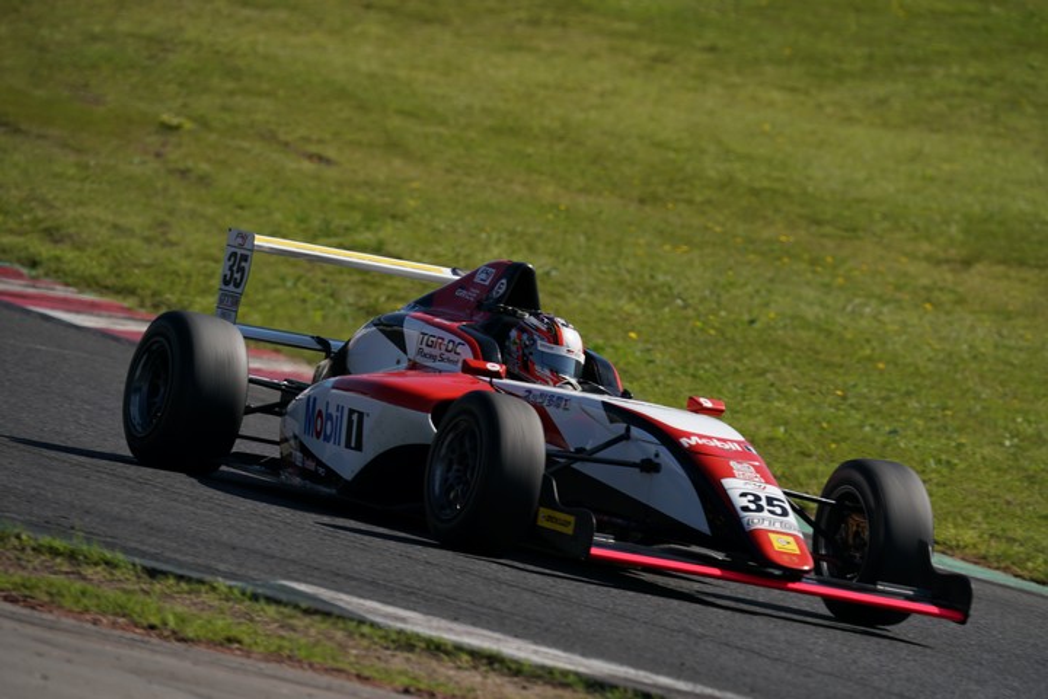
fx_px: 14904
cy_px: 350
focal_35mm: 512
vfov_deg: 2.7
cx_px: 524
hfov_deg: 4.0
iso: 200
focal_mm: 512
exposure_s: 1/800
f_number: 8
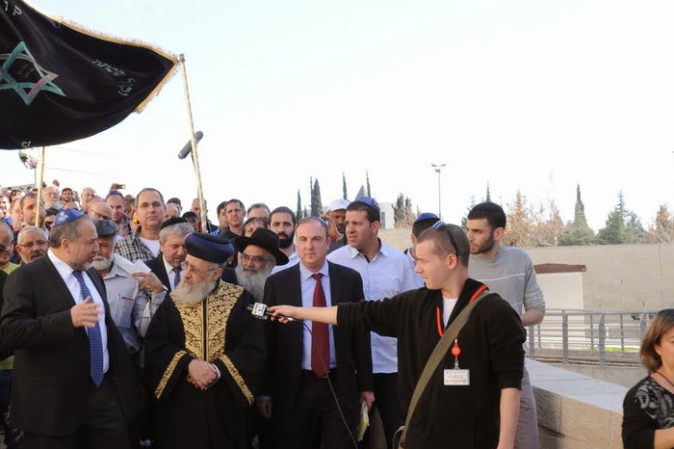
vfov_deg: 21.8
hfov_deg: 32.0
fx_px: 1160
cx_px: 207
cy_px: 279
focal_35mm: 62
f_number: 18
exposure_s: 1/100
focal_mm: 31
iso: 640
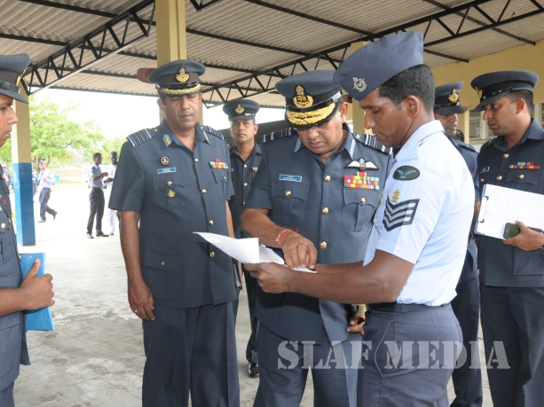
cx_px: 236
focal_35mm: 35
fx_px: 543
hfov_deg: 53.1
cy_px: 203
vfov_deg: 41.1
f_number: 7.1
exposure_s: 1/160
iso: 640
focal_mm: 21
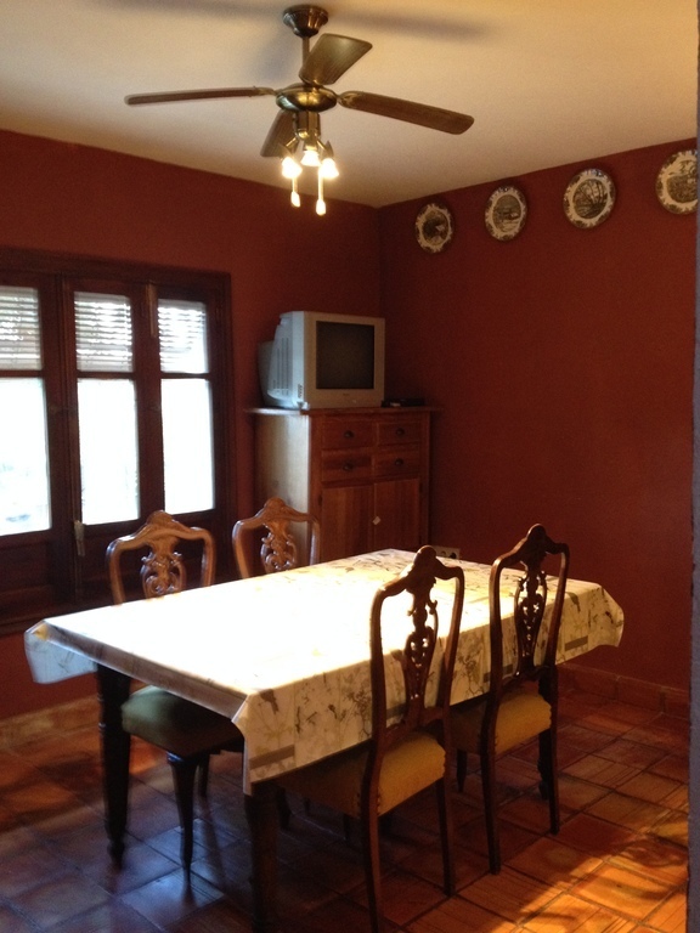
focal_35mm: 35
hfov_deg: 40.7
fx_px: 944
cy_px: 466
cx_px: 350
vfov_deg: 52.6
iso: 320
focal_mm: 4.28
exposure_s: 1/20
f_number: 2.4
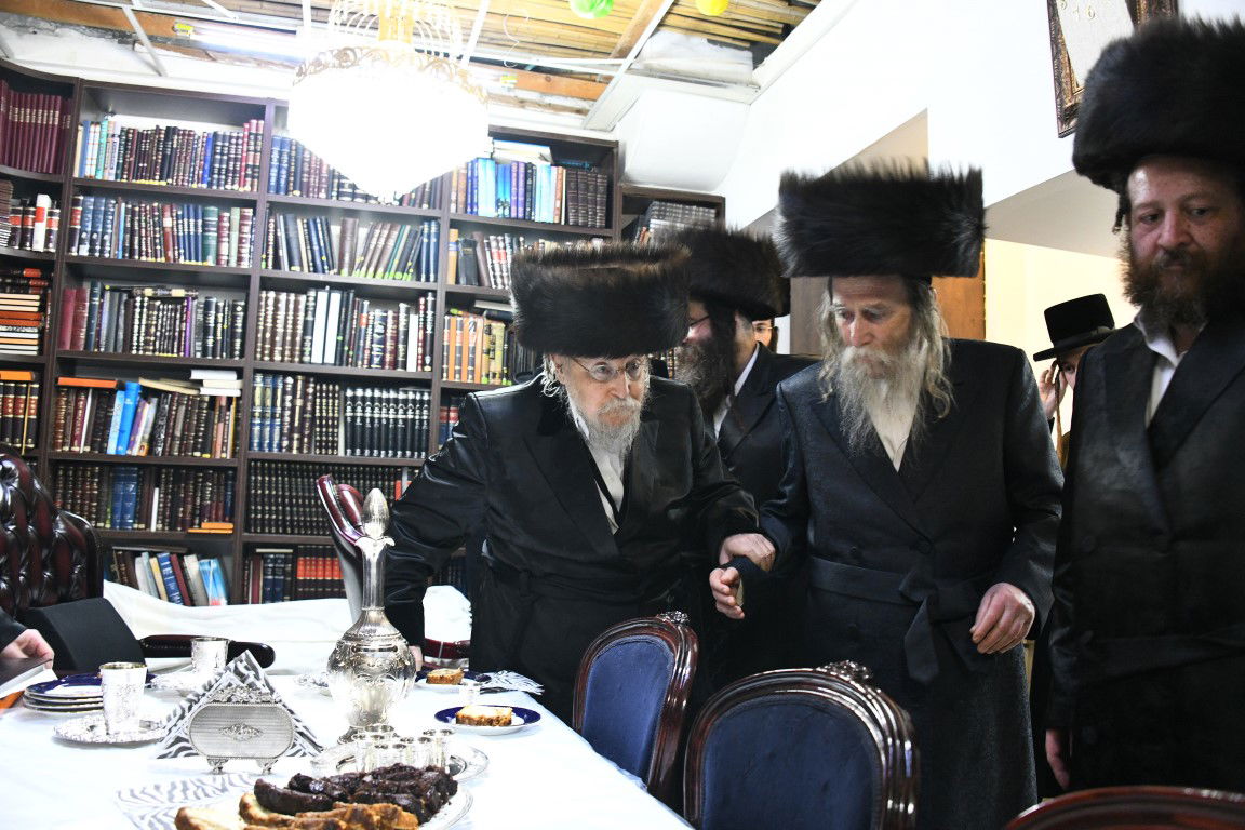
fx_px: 968
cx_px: 622
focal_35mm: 28
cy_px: 415
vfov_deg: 46.4
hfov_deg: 65.5
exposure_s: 1/60
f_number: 5
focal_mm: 28
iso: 4000
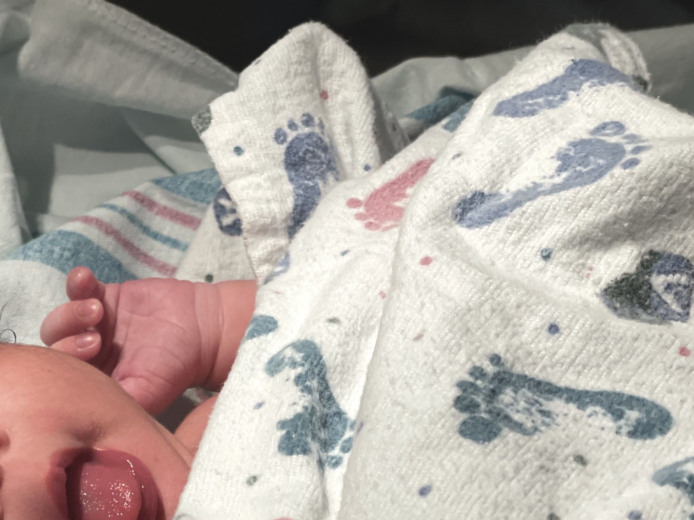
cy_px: 465
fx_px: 1925
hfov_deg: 20.2
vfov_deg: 15.2
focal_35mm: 96
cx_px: 113
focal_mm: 6
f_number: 2
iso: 160
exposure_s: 1/120
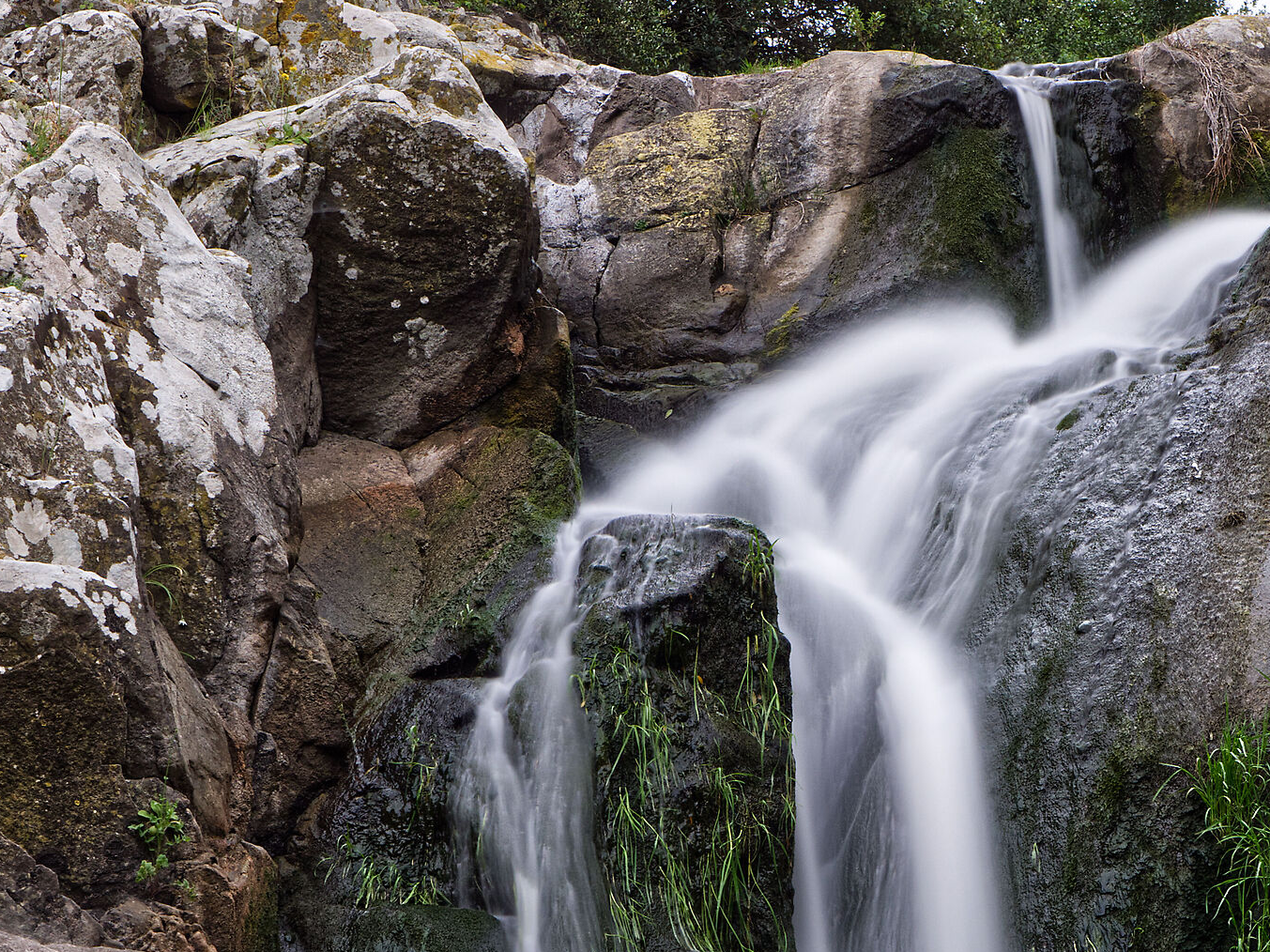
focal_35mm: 220
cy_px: 741
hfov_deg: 9.0
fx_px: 8069
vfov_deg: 6.7
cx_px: 896
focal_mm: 60
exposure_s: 6
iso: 200
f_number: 9
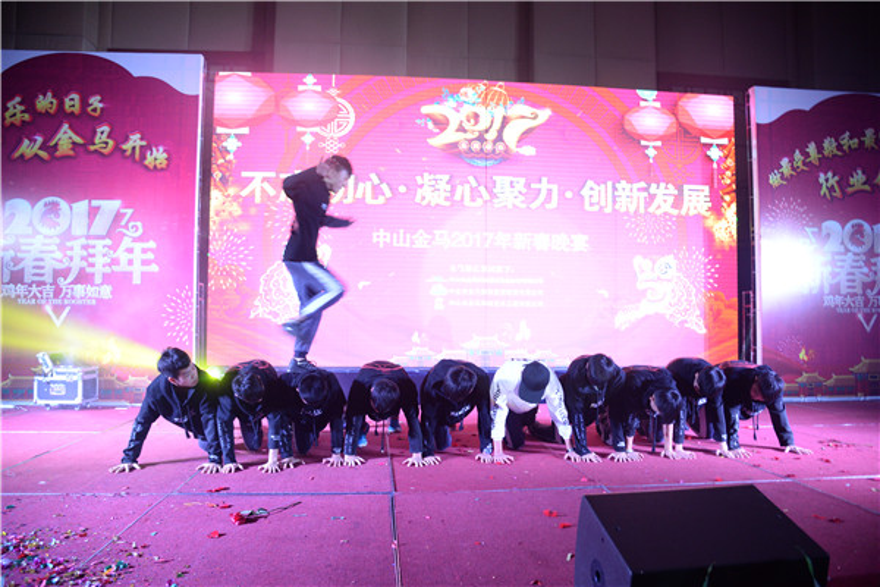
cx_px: 440
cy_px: 294
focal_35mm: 24
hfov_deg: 73.7
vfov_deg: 53.1
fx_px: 587
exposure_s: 1/50
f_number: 4
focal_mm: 24
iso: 1600
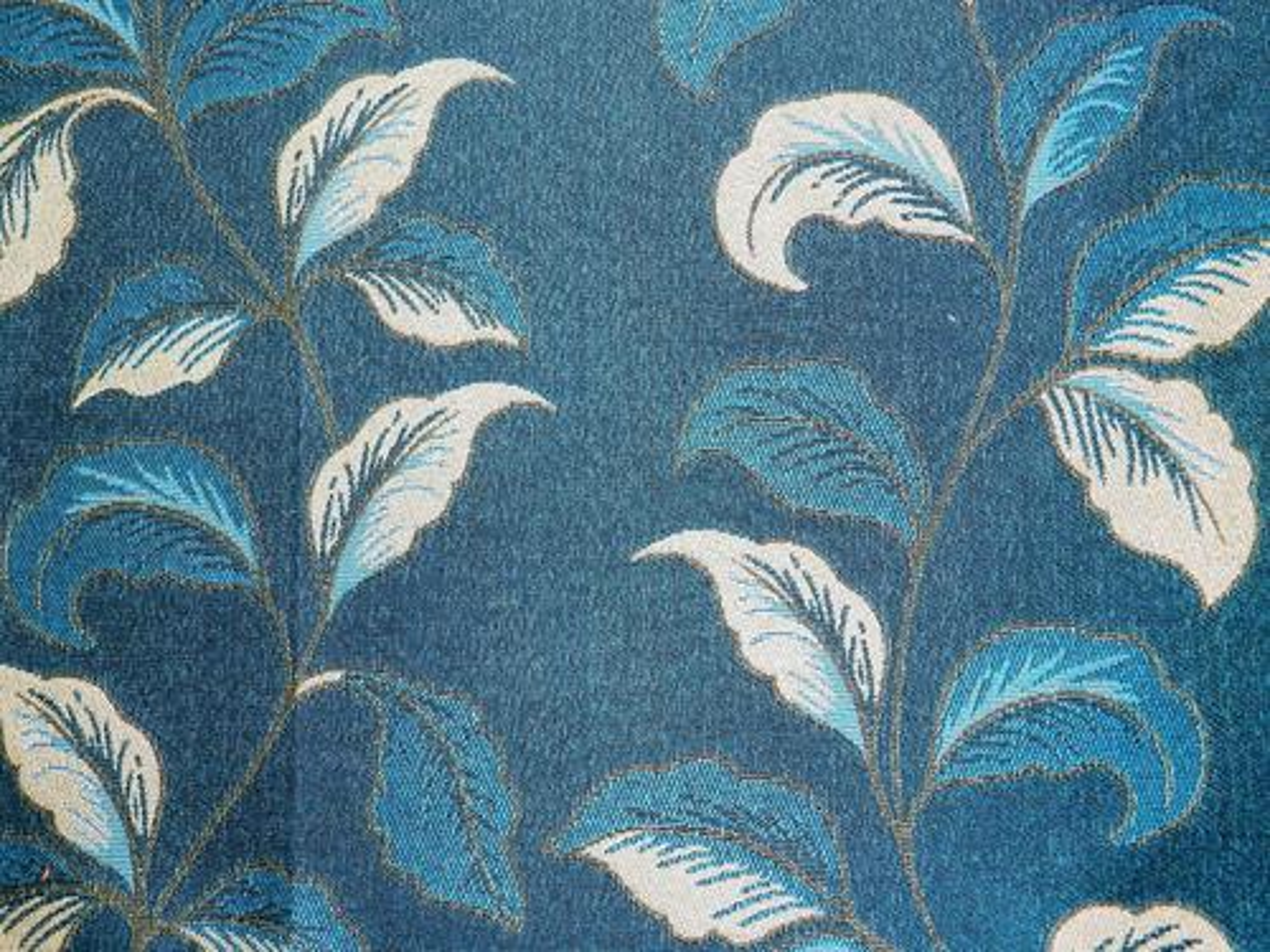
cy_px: 476
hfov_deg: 36.2
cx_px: 635
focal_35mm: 53
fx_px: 1944
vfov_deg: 27.5
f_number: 4.4
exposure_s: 1/30
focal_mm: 9.4
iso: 200
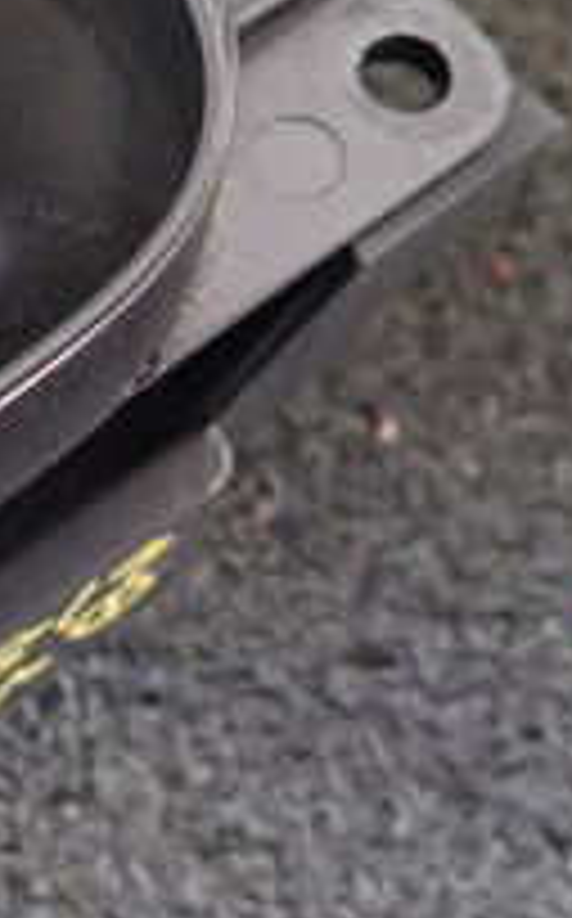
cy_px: 256
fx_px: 1951
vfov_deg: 26.2
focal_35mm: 78
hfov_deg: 15.3
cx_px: -320
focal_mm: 4.5
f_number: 2
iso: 500
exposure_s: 1/30
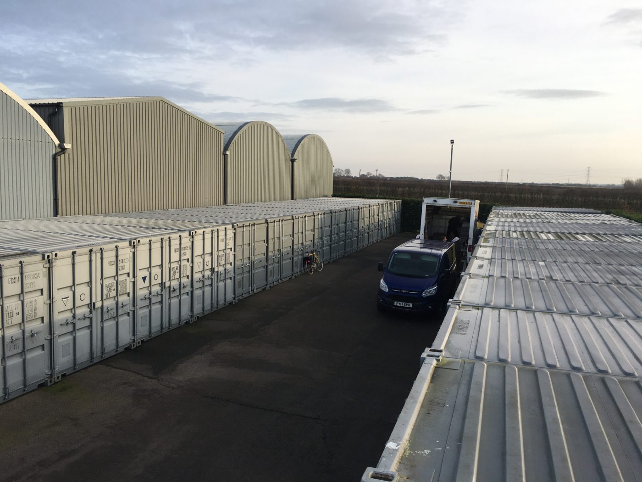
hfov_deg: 61.7
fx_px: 538
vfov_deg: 48.2
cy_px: 241
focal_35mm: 29
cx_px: 321
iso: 25
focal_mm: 4.15
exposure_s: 1/641
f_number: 2.2
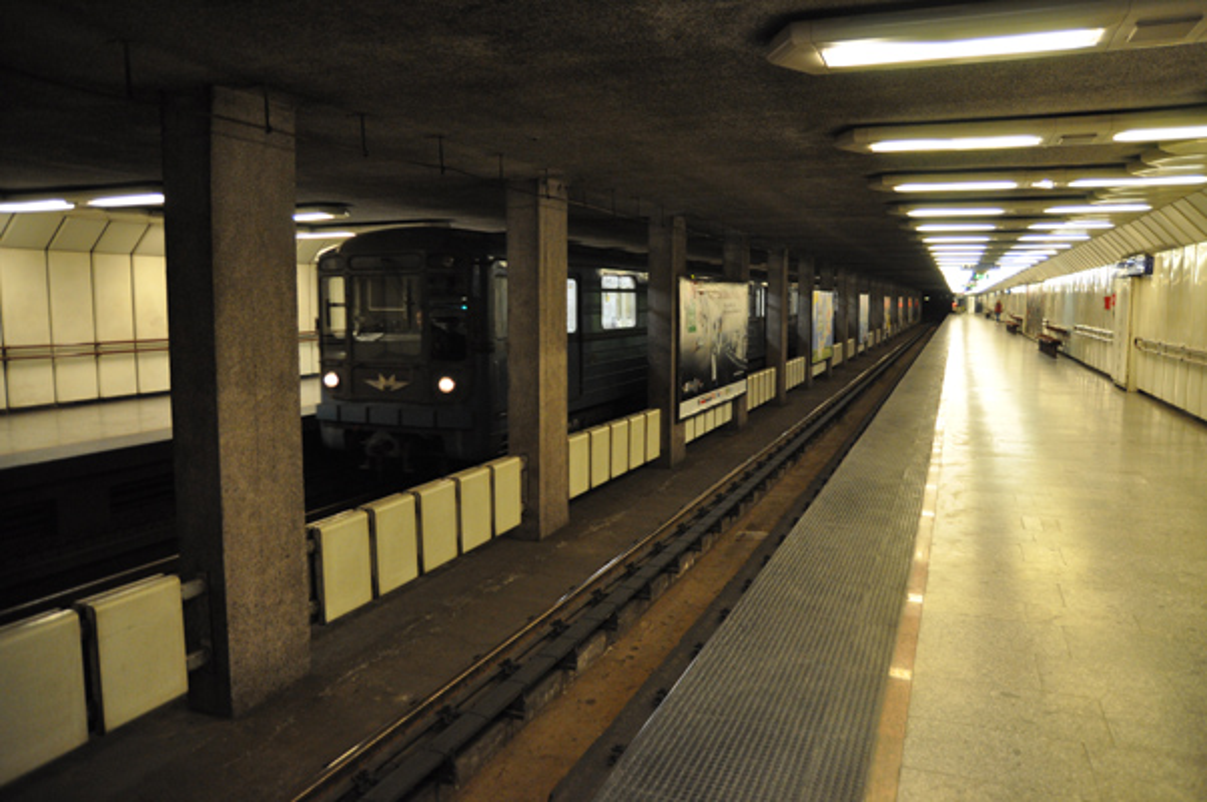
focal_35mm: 26
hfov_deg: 70.5
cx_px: 604
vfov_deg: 50.3
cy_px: 401
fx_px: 854
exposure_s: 1/30
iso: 1250
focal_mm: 17
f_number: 2.8
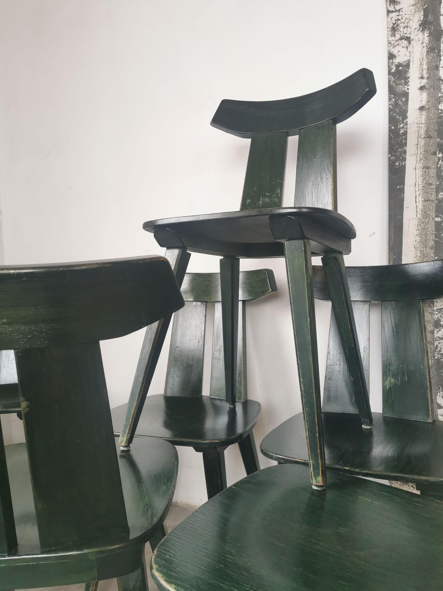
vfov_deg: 65.3
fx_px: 461
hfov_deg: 51.4
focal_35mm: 27
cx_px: 222
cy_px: 296
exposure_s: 1/100
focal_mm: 5.56
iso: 160
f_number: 1.6
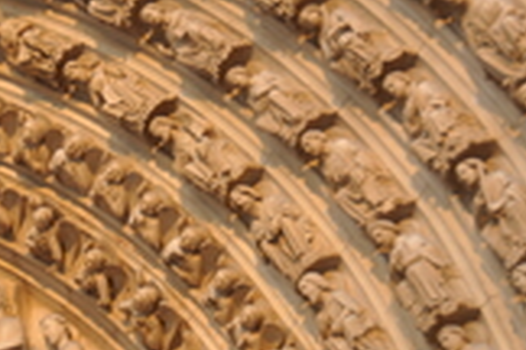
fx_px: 1666
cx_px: -39
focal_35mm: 114
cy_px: 470
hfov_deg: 17.4
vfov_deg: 11.7
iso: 200
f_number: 4
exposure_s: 1/60
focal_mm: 28
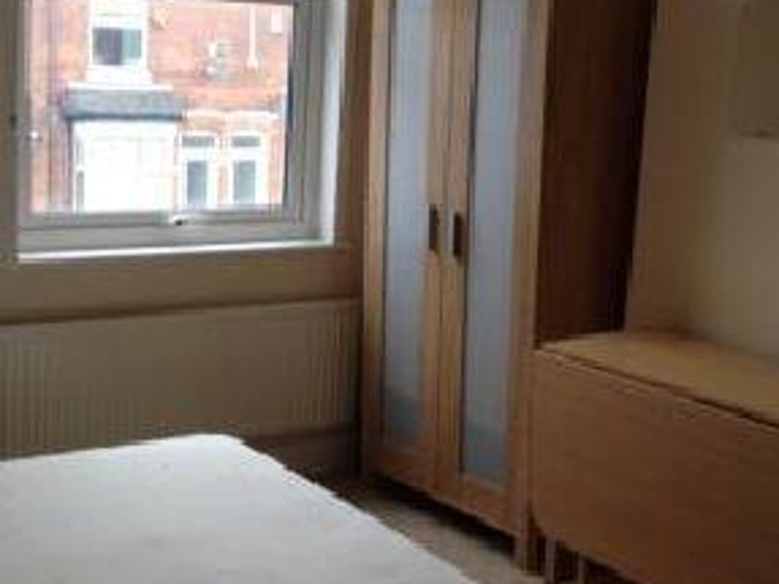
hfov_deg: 31.5
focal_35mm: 61
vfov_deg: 24.0
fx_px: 1372
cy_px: 300
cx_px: 288
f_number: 2.4
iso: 64
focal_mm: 4.28
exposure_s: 1/60
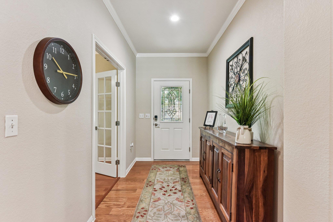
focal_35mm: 18
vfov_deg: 67.4
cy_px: 111
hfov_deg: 90.0
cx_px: 166
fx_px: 166
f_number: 8
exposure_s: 1/20
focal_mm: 18
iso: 1000
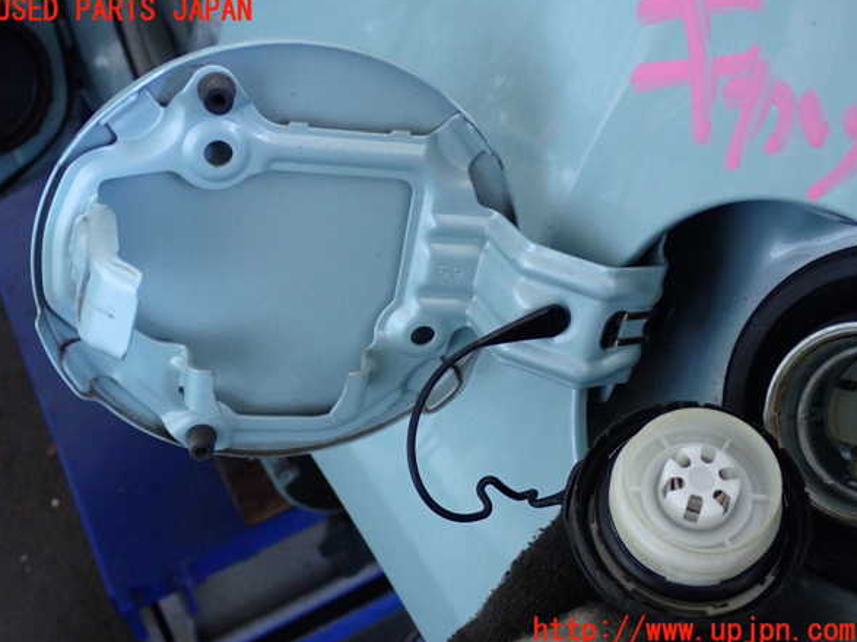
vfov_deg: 32.2
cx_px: 425
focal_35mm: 45
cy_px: 321
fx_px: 1114
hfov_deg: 42.1
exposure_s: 1/125
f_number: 2.9
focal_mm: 7.84
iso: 1000
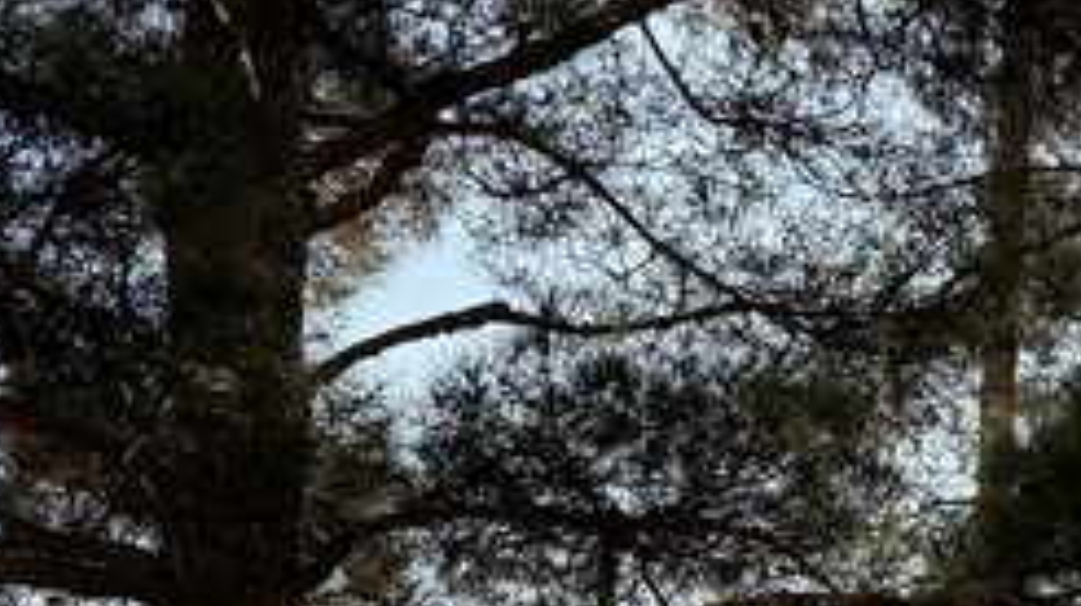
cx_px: 1933
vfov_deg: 10.5
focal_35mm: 109
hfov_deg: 16.5
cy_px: 1050
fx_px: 3122
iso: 100
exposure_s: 1/3279
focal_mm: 6.76
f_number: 1.78
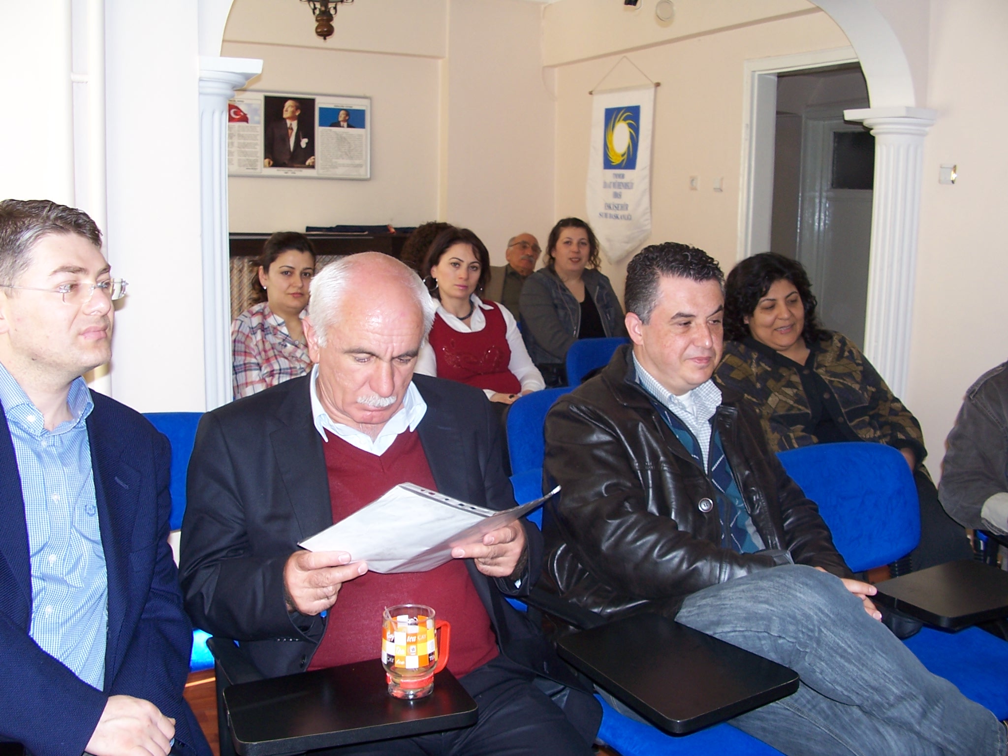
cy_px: 378
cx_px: 504
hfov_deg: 52.6
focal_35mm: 35
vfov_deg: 40.7
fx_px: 1019
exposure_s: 1/60
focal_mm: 6
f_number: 2.8
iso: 80
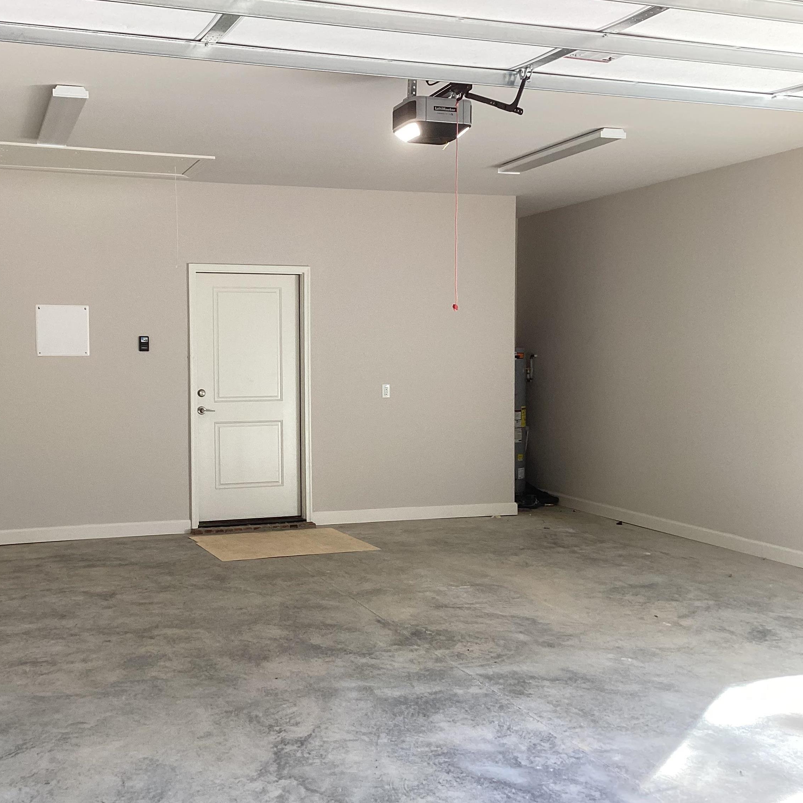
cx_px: 278
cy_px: 405
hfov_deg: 44.4
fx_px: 971
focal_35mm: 37
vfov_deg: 44.9
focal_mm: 3.3
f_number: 2.4
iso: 40
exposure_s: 1/120
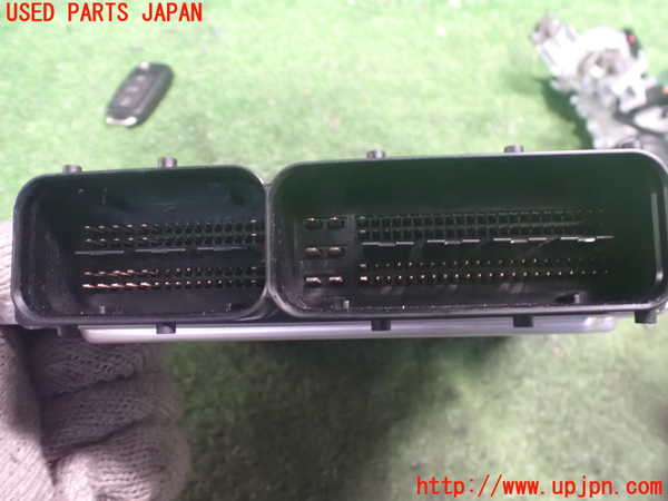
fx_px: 579
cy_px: 250
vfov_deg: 46.8
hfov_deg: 60.0
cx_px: 334
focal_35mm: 30
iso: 1600
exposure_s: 1/25
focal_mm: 5.4
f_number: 2.3
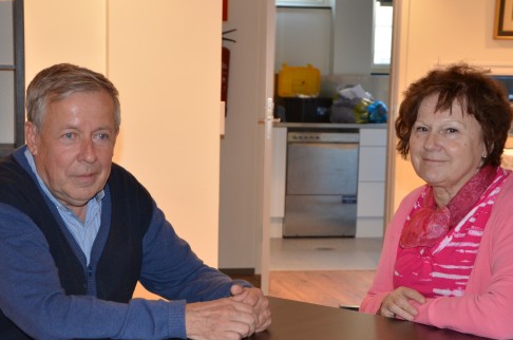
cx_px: 246
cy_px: 211
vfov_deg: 16.8
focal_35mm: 81
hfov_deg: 25.1
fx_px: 1152
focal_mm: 38
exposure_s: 1/60
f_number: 4.5
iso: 800
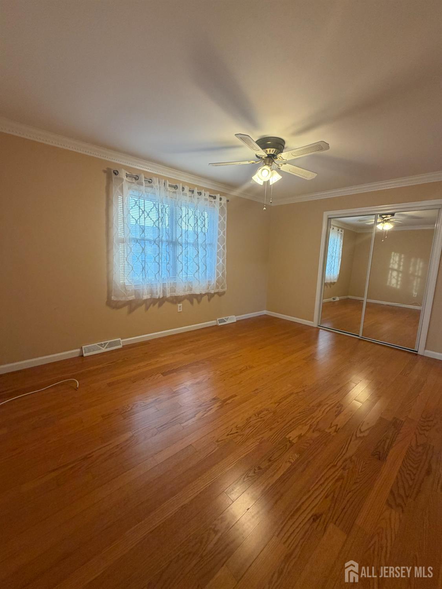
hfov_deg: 85.7
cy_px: 294
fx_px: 238
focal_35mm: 14
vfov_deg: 102.0
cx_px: 221
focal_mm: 2.22
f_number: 2.2
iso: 160
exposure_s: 1/60
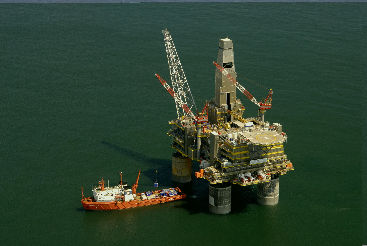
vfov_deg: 14.7
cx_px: 184
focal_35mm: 93
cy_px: 123
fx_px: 949
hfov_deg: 21.9
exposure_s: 1/200
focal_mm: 62
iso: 200
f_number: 5
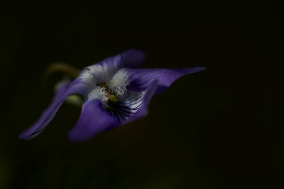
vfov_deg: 6.9
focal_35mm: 200
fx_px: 1578
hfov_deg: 10.3
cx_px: 142
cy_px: 94
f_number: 9
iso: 100
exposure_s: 1/640
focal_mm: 200
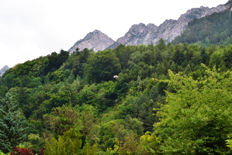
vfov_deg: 16.6
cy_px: 78
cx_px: 116
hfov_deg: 24.6
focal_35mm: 82
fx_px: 532
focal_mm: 55
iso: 400
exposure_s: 1/250
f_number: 10
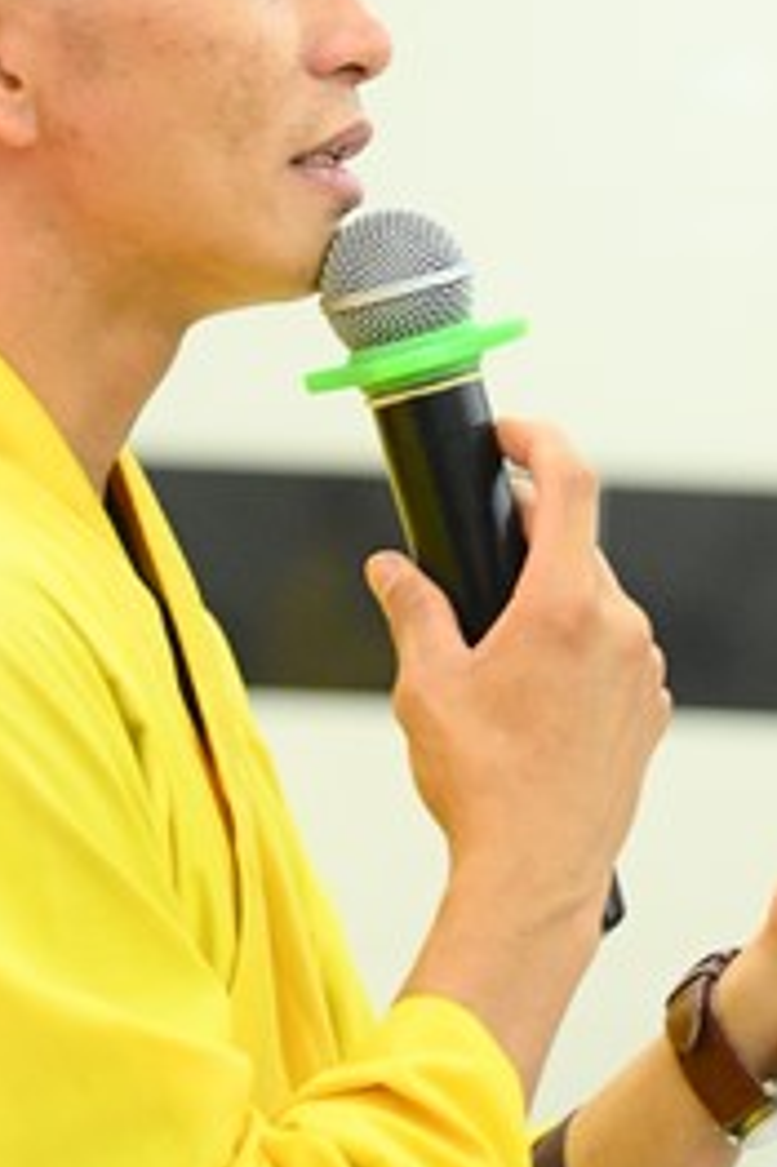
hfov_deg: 6.0
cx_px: 284
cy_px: 280
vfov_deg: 9.1
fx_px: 7358
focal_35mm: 227
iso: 6400
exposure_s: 1/160
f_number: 4
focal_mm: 92
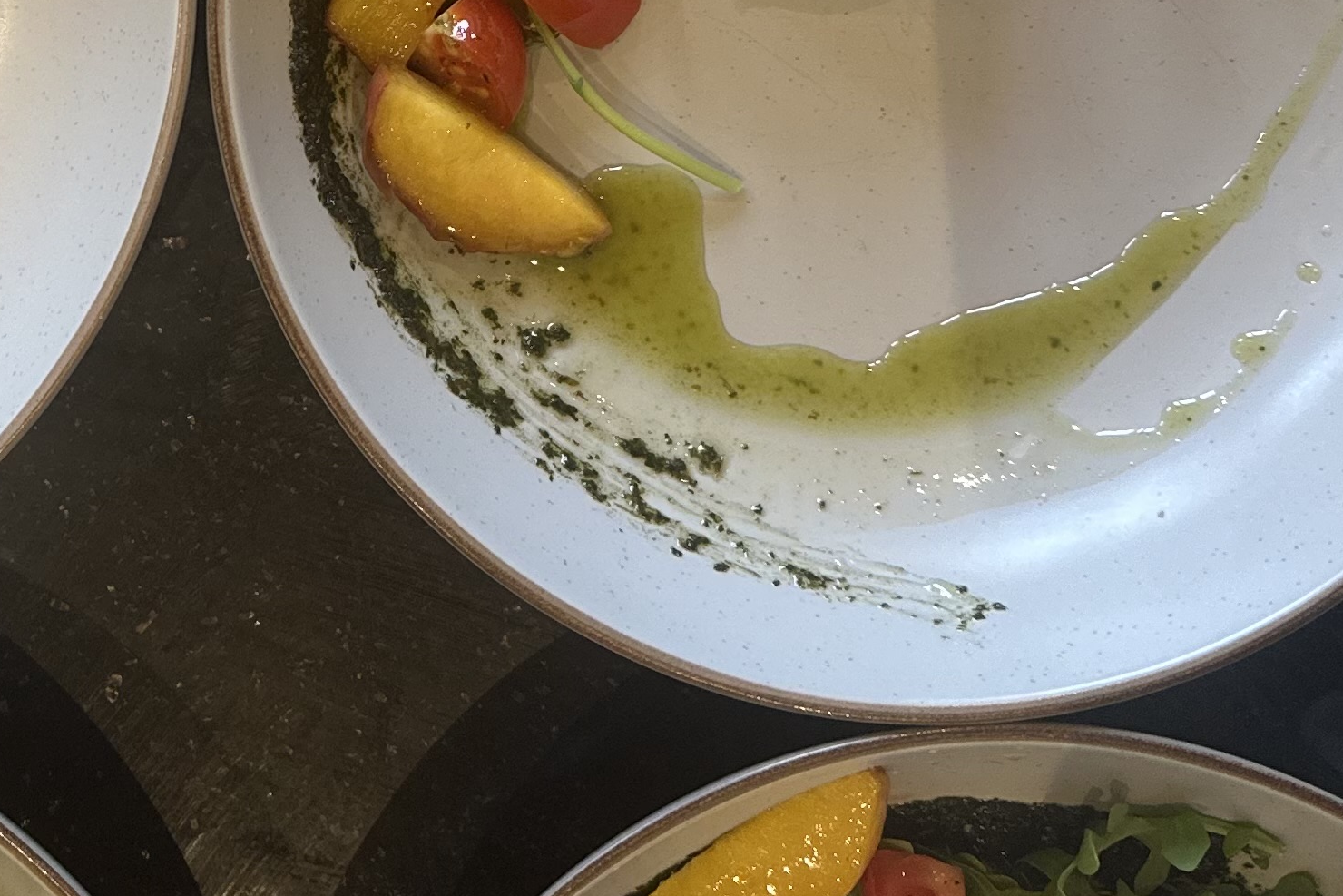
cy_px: -54
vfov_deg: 19.3
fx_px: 2537
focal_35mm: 68
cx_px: 96
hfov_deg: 28.3
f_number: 1.78
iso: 200
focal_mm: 6.86
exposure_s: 1/50
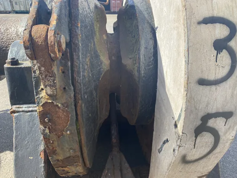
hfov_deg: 67.3
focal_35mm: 26
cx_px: 118
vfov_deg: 53.1
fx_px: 178
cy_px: 89
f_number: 1.8
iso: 32
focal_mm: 4.25
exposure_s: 1/640
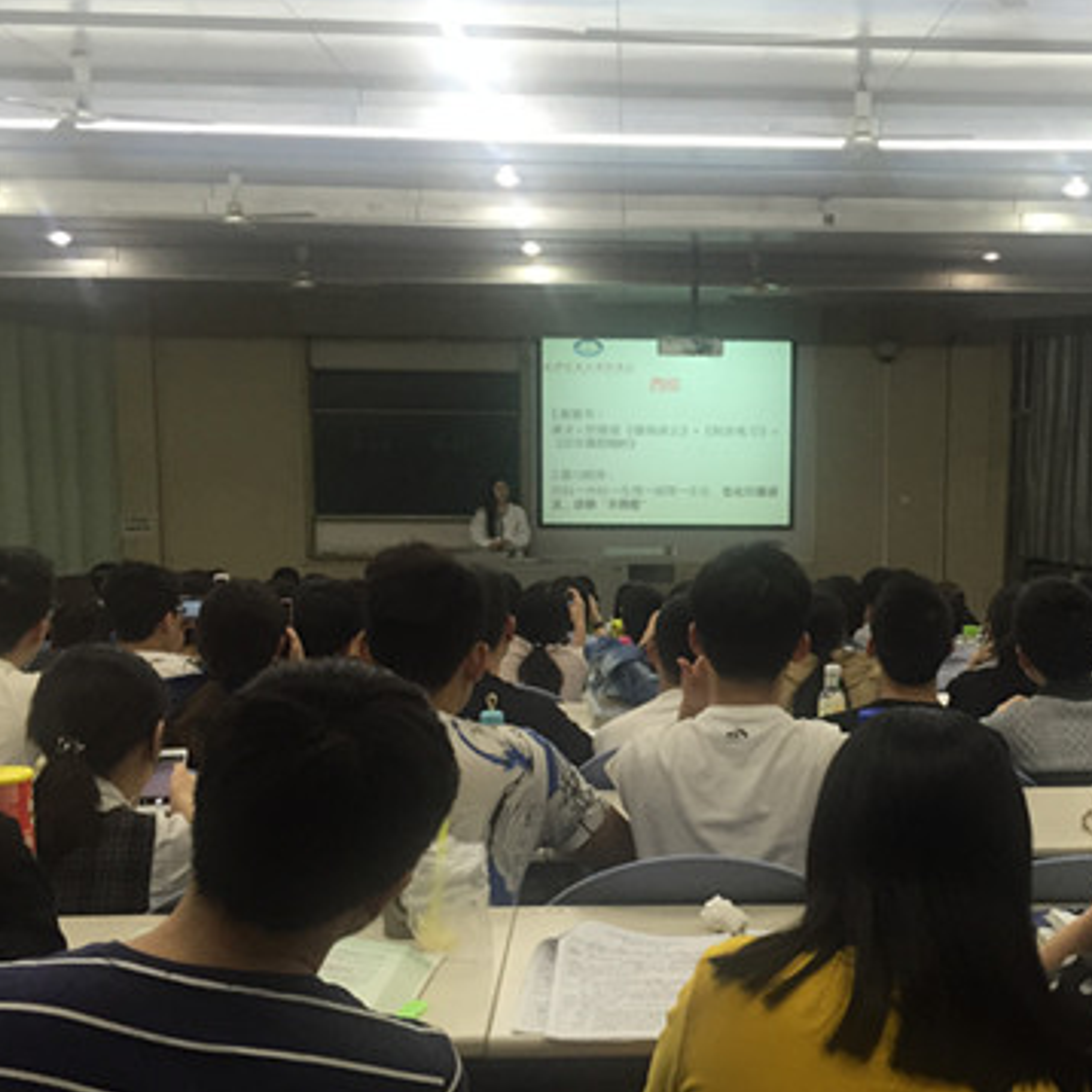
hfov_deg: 38.6
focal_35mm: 43
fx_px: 1535
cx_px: 756
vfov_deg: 39.1
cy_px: 607
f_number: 2.2
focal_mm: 4.15
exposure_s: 1/30
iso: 40
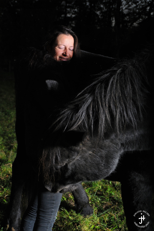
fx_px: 405
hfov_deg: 21.5
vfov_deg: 31.9
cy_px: 116
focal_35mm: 63
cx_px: 77
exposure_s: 1/400
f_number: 5.6
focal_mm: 42
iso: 640
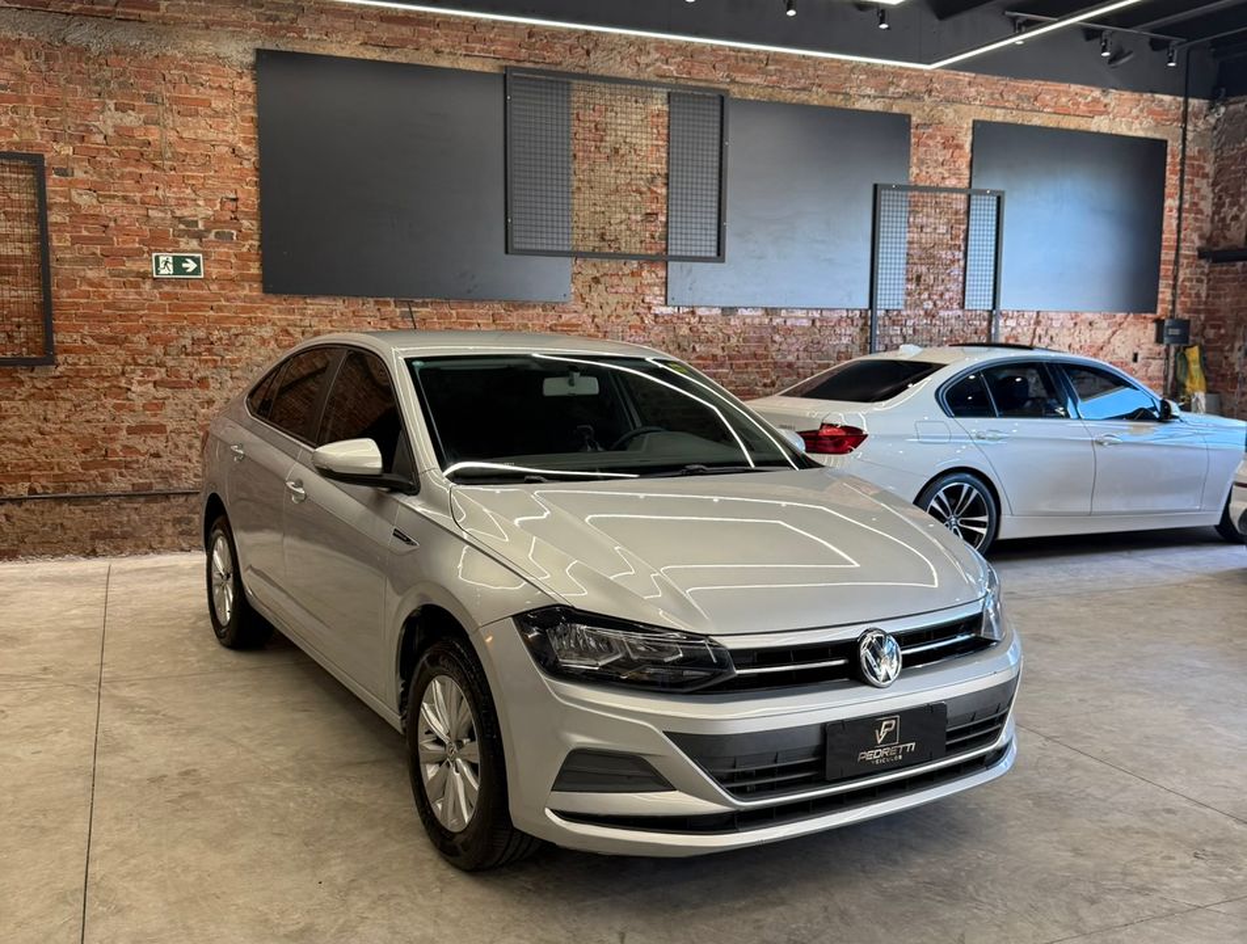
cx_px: 624
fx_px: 868
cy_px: 472
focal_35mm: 24
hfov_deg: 71.4
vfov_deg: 57.1
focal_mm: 6.76
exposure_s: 1/60
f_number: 1.78
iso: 125
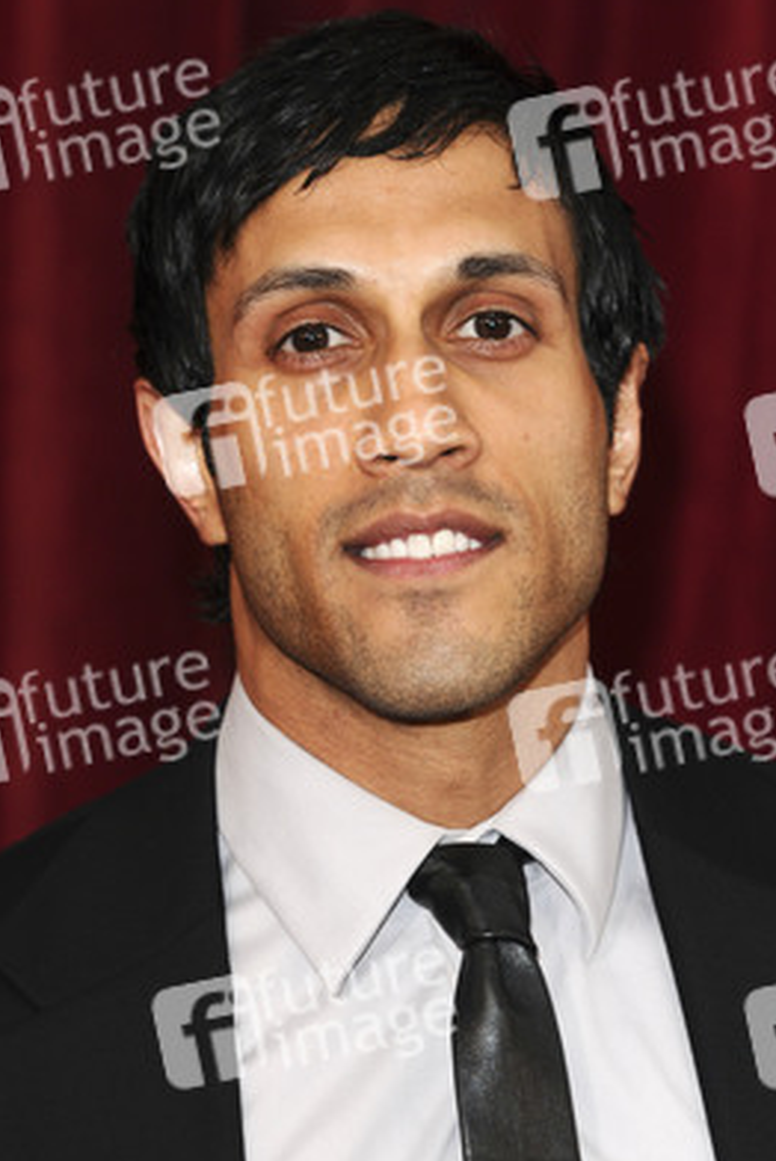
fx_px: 4938
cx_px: 392
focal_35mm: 153
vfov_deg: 13.4
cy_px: 575
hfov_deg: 9.0
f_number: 5
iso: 400
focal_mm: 100
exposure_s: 1/160
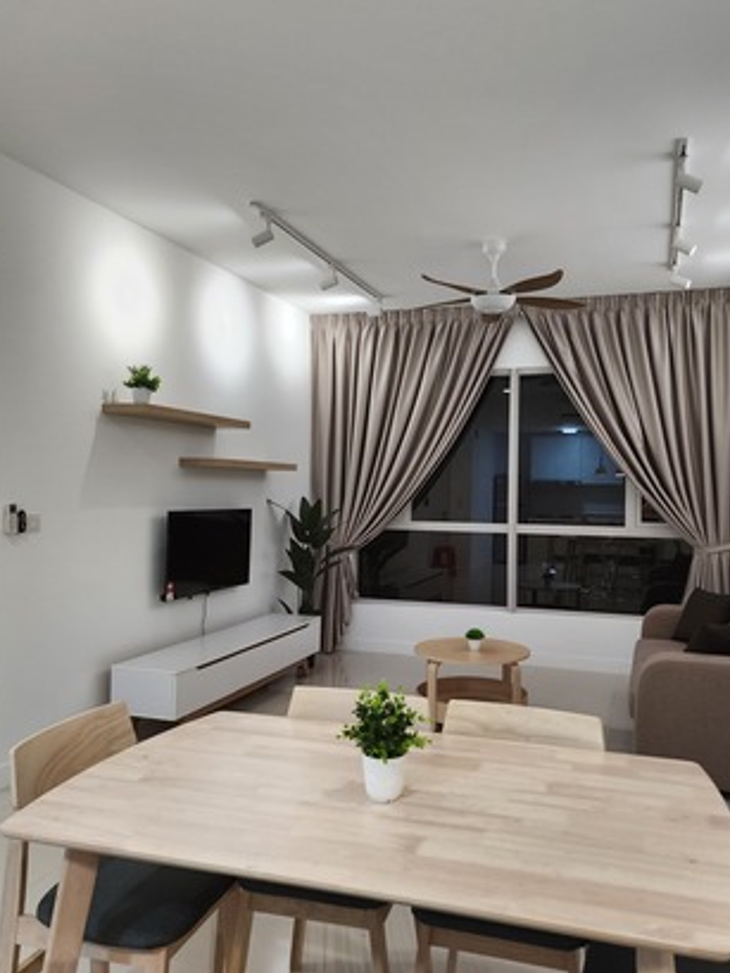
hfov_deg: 51.2
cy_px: 490
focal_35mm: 27
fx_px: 759
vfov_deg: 65.3
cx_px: 414
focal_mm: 6.4
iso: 125
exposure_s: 1/100
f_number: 1.8
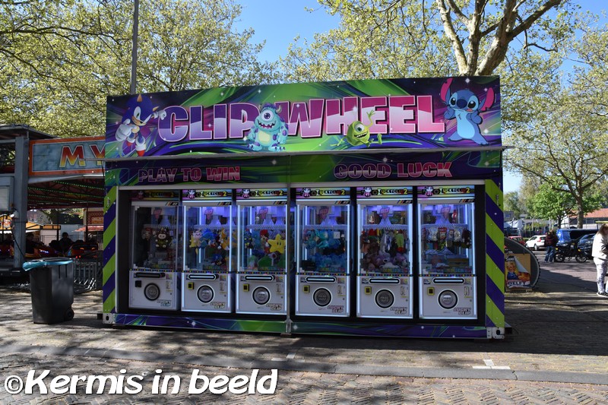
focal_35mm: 27
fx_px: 456
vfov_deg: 47.9
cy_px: 202
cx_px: 304
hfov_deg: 67.4
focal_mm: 18
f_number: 8
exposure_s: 1/500
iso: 560
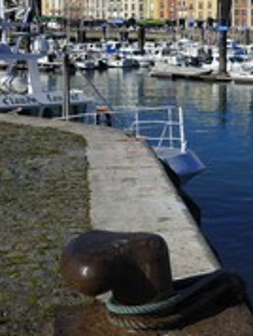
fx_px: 749
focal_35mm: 77
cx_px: 323
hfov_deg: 18.0
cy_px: 87
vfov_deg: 25.0
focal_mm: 34
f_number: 14
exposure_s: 1/200
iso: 200
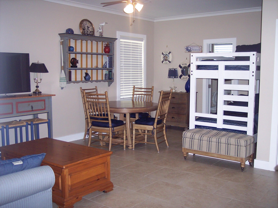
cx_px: 139
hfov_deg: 47.9
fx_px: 313
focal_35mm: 39
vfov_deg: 36.8
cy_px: 104
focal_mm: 8
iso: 140
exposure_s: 1/60
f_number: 2.8
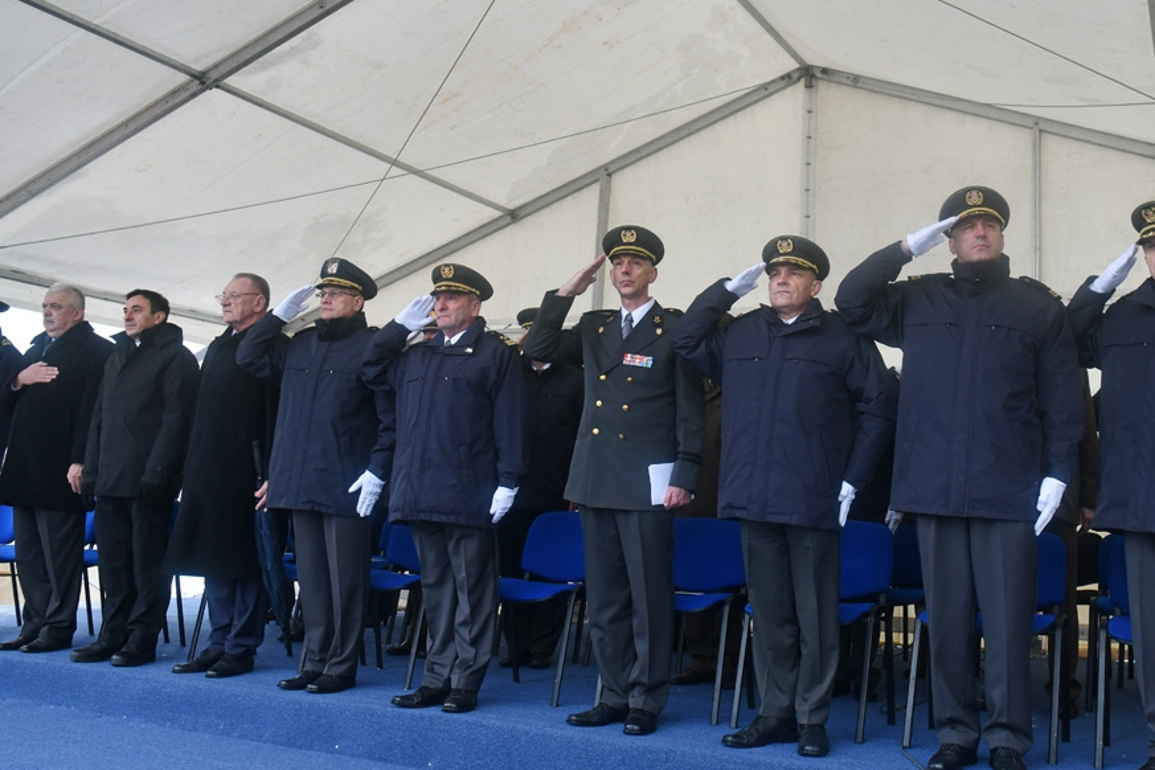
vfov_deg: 40.0
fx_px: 1059
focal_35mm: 33
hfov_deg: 55.8
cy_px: 389
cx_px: 785
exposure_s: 1/200
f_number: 5
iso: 500
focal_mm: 24
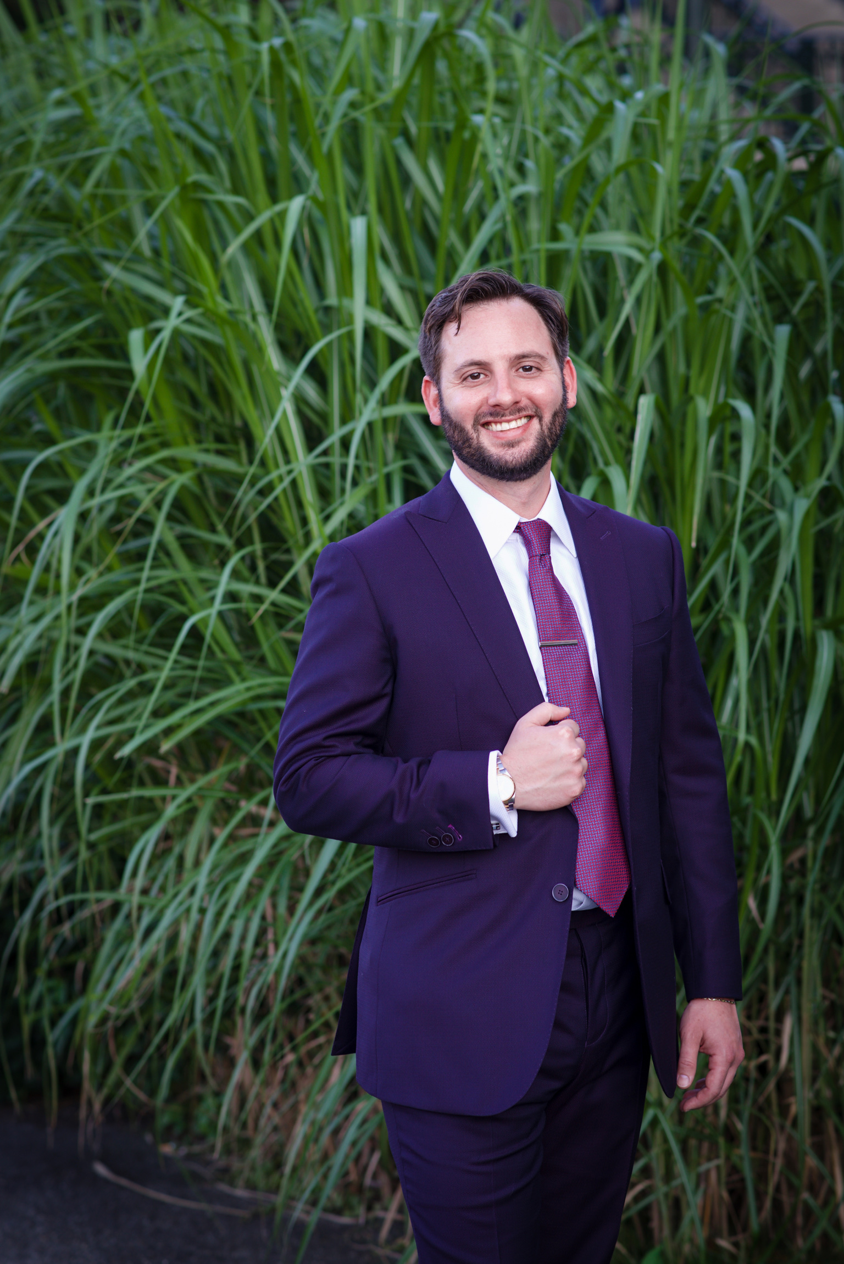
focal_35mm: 85
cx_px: 422
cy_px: 632
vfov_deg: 23.9
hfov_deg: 16.1
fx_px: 2986
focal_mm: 85
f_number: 4
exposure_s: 1/160
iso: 220
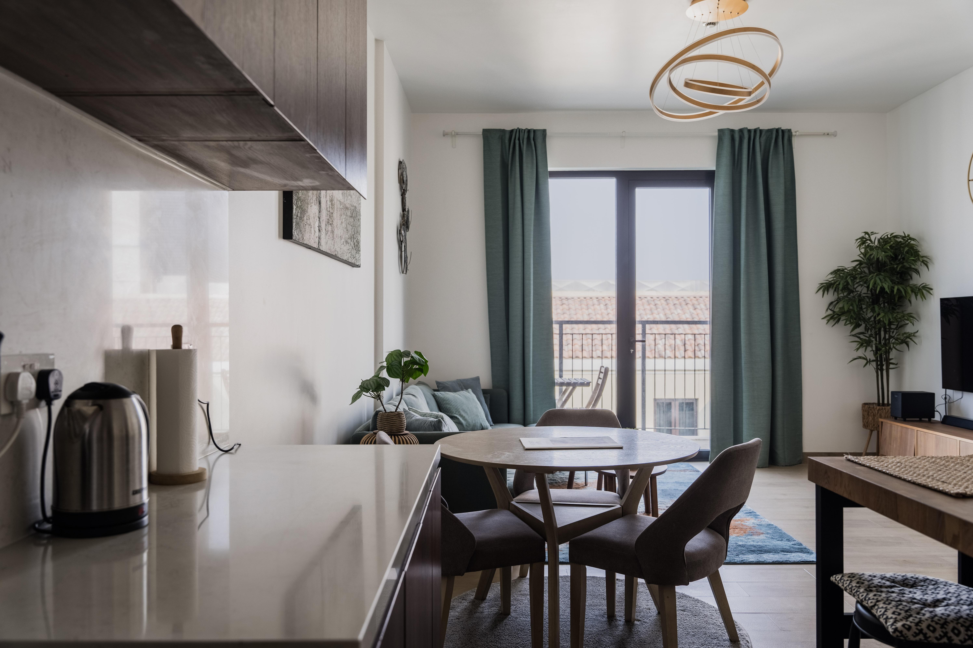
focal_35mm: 29
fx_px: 789
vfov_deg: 44.7
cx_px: 486
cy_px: 324
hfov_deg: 63.3
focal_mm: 29.2
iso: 400
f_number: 4
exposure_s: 1/500
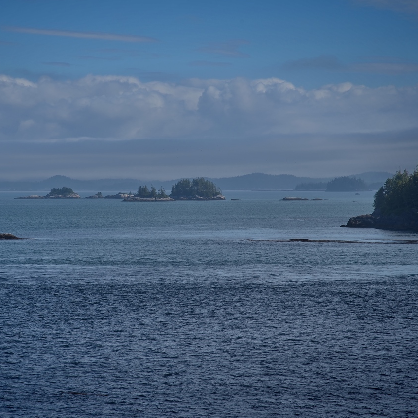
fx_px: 2104
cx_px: 151
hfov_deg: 11.3
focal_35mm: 154
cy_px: 208
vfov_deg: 11.3
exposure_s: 1/320
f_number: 9
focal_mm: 120
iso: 100
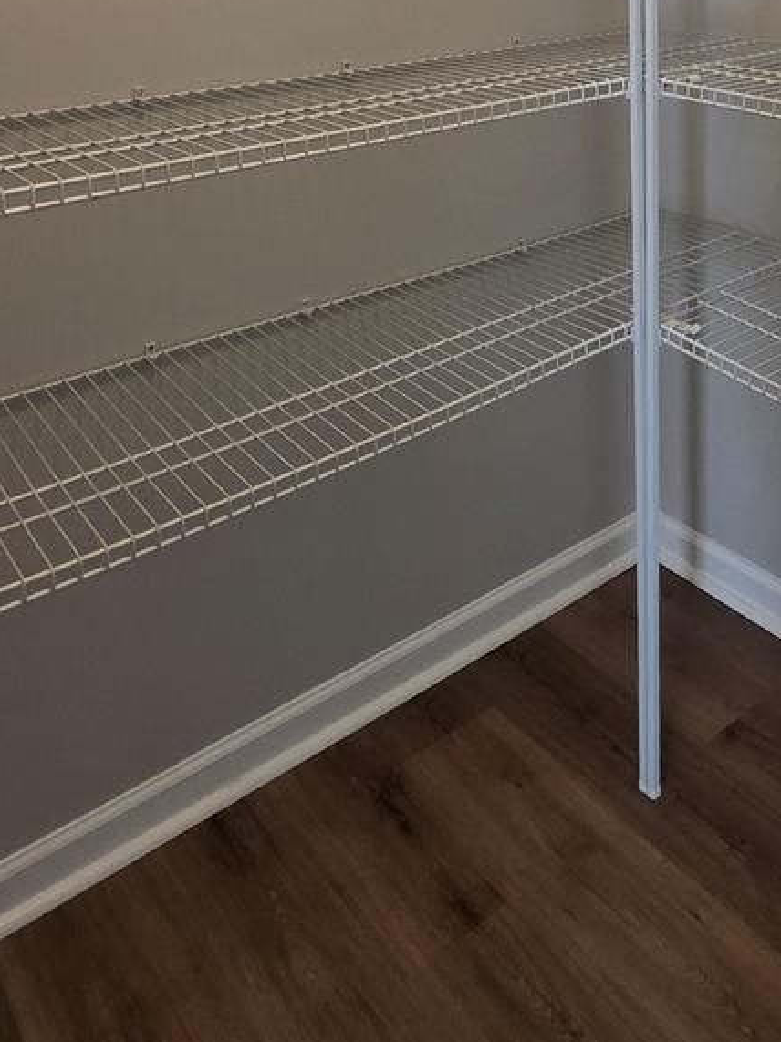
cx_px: 639
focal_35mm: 35
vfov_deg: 44.0
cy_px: -26
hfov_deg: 38.9
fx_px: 1053
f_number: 1.9
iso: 200
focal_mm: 2.2
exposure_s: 1/60
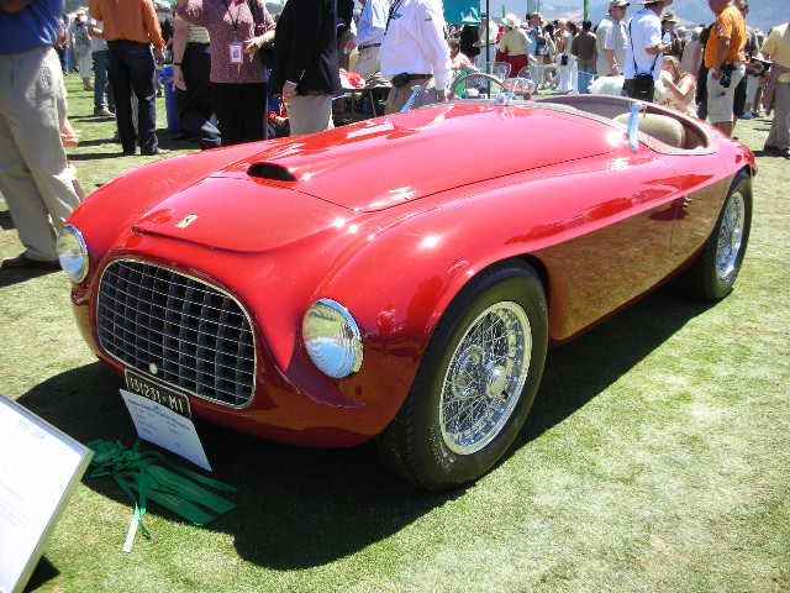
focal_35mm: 35
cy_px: 296
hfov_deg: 52.6
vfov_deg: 40.7
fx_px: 799
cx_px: 395
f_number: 3
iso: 50
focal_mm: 5.8
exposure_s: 1/220
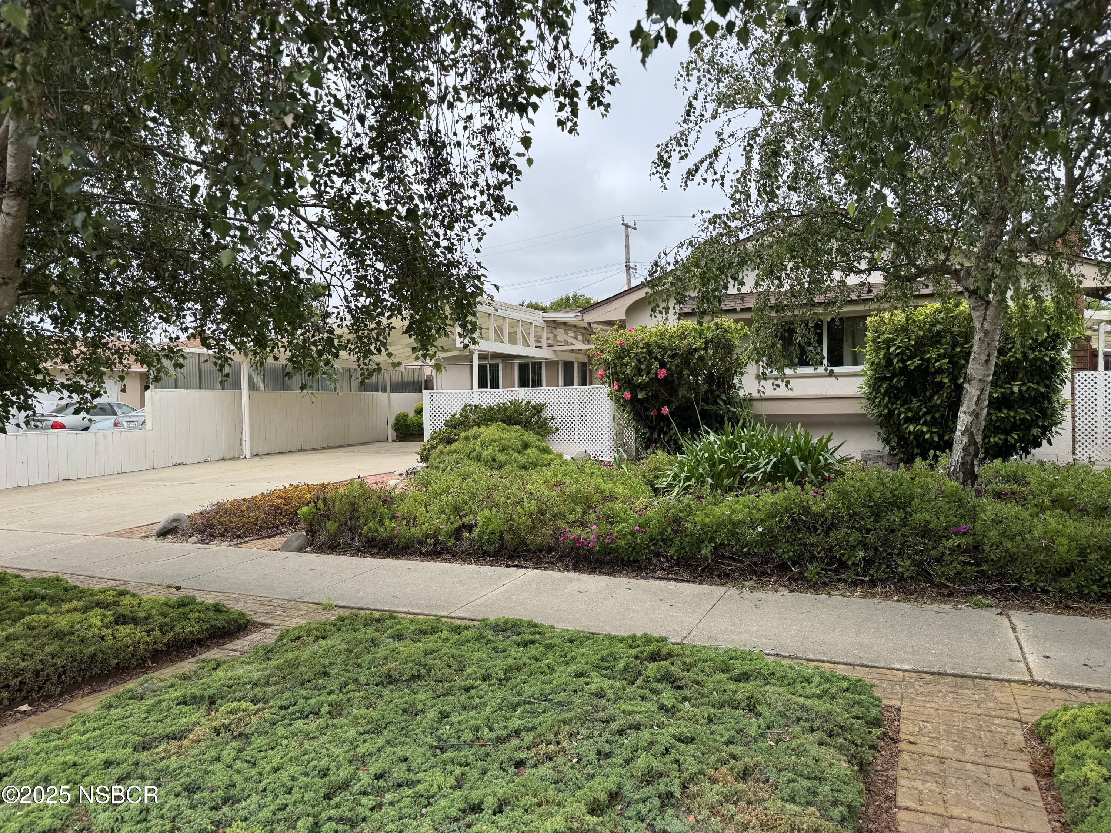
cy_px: 416
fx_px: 770
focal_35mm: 24
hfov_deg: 71.6
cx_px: 556
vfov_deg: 56.8
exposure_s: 1/2710
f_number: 1.78
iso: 80
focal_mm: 6.76
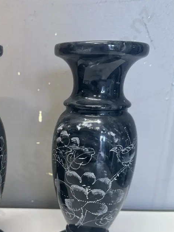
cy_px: 161
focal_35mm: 39
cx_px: 37
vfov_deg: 46.8
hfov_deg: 35.7
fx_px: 261
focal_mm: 6.86
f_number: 1.78
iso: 160
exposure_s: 1/100
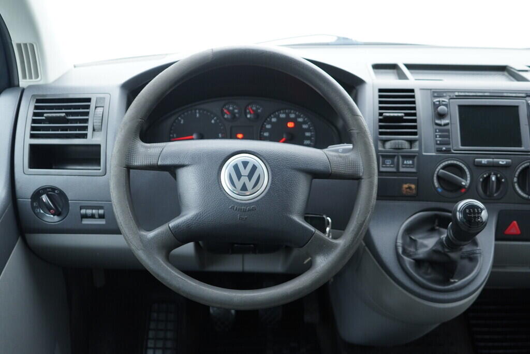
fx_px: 530
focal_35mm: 36
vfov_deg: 36.9
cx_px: 265
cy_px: 177
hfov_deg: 53.1
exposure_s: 1/40
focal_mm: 24
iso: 320
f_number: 2.8
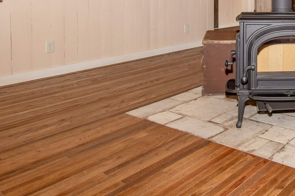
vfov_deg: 31.7
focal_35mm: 39
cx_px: 276
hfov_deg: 44.2
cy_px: 2
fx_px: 320
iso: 400
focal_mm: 12
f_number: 8
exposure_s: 1/60
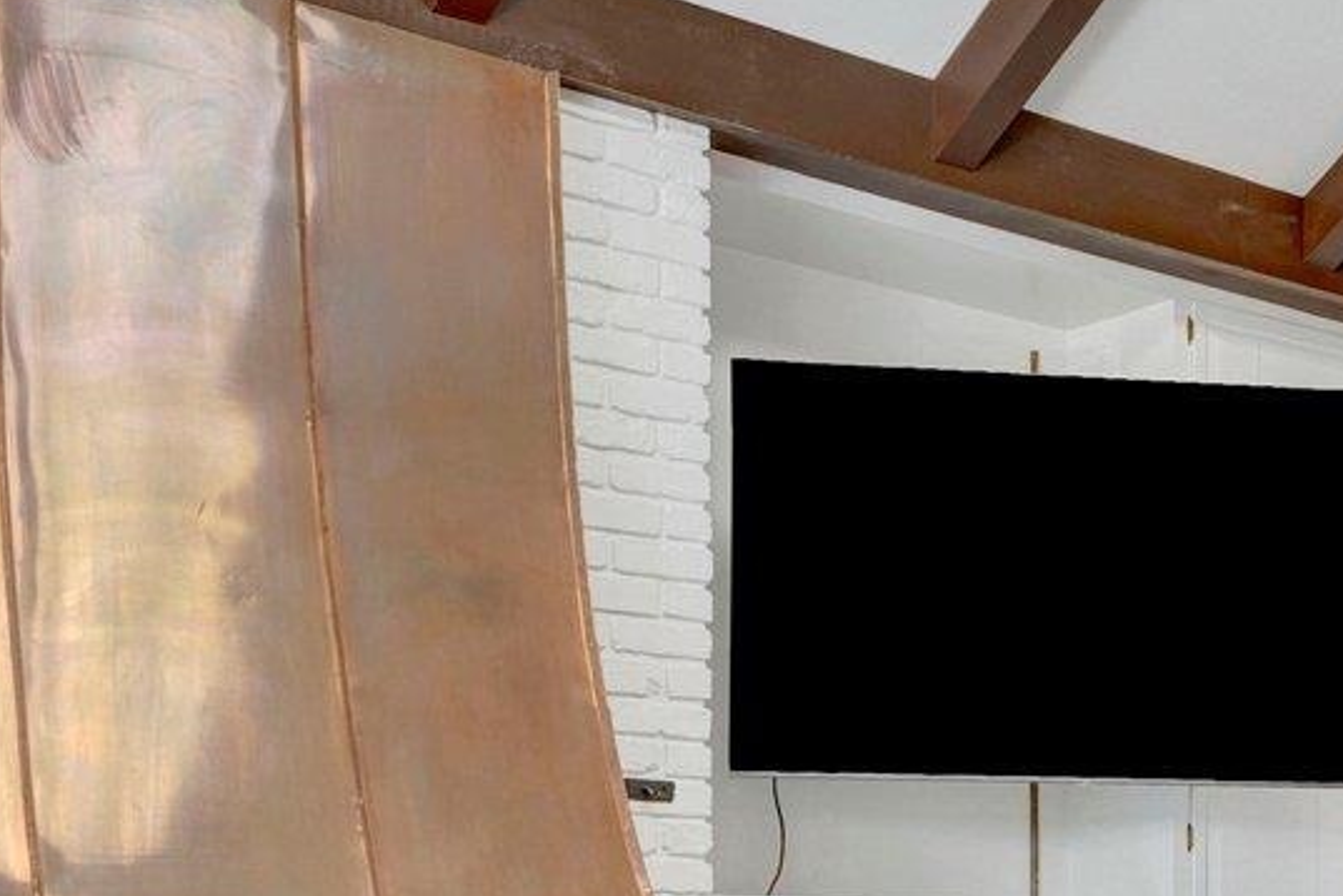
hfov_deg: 30.6
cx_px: 1163
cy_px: 930
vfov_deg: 20.7
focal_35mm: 63
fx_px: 2361
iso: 400
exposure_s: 1/8
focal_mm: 16.6
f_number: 8
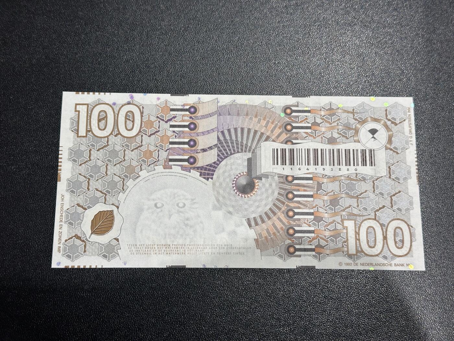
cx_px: 227
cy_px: 170
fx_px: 630
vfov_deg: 30.3
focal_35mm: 48
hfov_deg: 39.7
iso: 100
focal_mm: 6.86
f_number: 1.78
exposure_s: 1/50
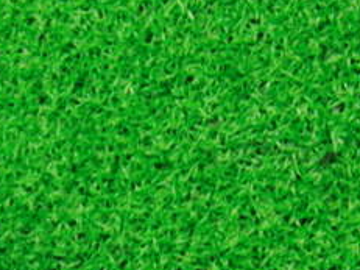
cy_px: 368
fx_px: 1237
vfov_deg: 12.0
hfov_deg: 16.5
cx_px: 101
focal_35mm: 119
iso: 400
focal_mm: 7.54
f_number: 3.7
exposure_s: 1/20
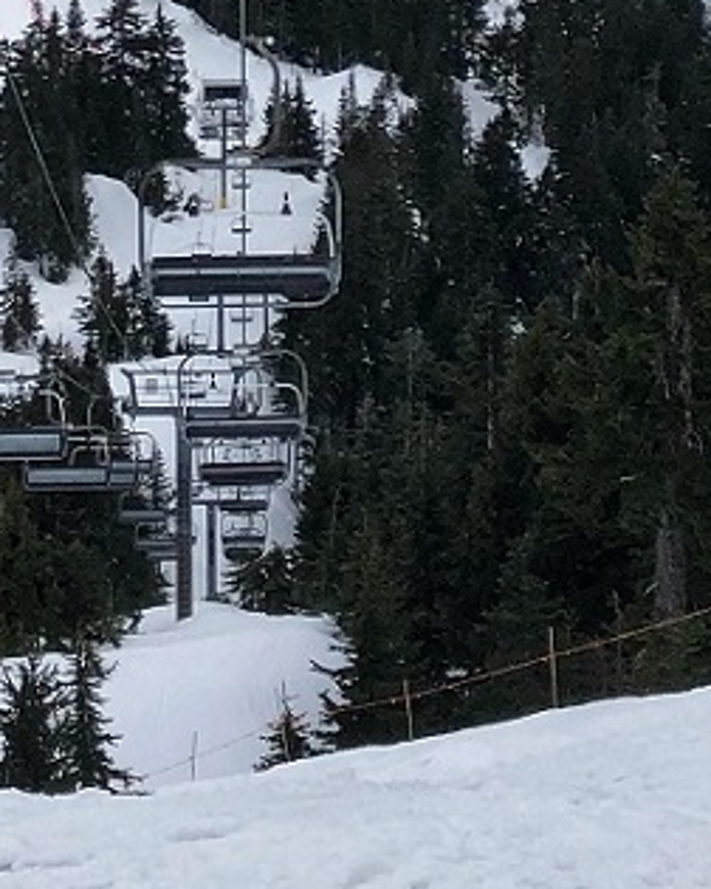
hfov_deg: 12.2
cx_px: 378
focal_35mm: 126
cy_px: -38
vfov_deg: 15.0
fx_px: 3314
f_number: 1.8
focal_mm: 3.99
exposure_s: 1/1230
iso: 20
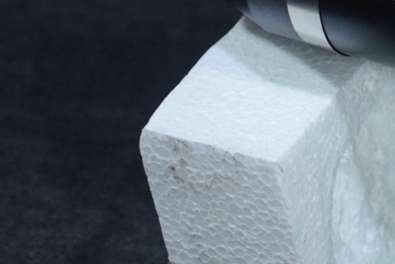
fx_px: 2471
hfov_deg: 8.6
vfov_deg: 6.1
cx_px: 804
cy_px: 59
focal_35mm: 225
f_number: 2
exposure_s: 1/80
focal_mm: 35
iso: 1250
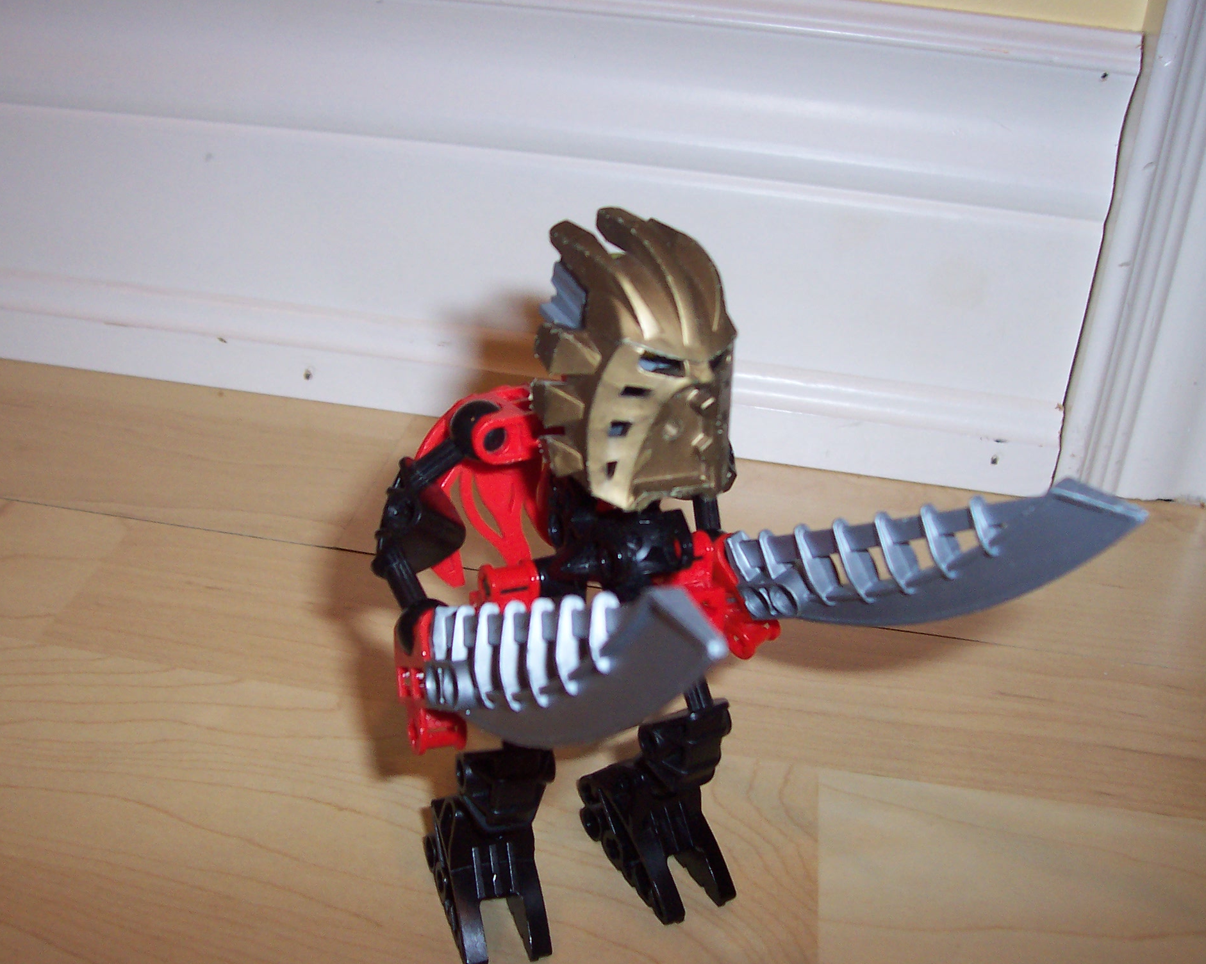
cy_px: 486
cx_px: 562
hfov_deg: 46.8
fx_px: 1392
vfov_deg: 38.2
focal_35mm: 39
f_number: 2.8
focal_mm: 5.6
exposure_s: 1/60
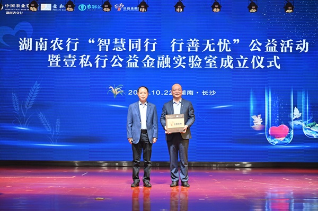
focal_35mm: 57
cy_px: 106
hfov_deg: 35.1
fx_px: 503
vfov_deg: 23.7
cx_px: 159
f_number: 4
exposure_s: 1/125
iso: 400
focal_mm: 57
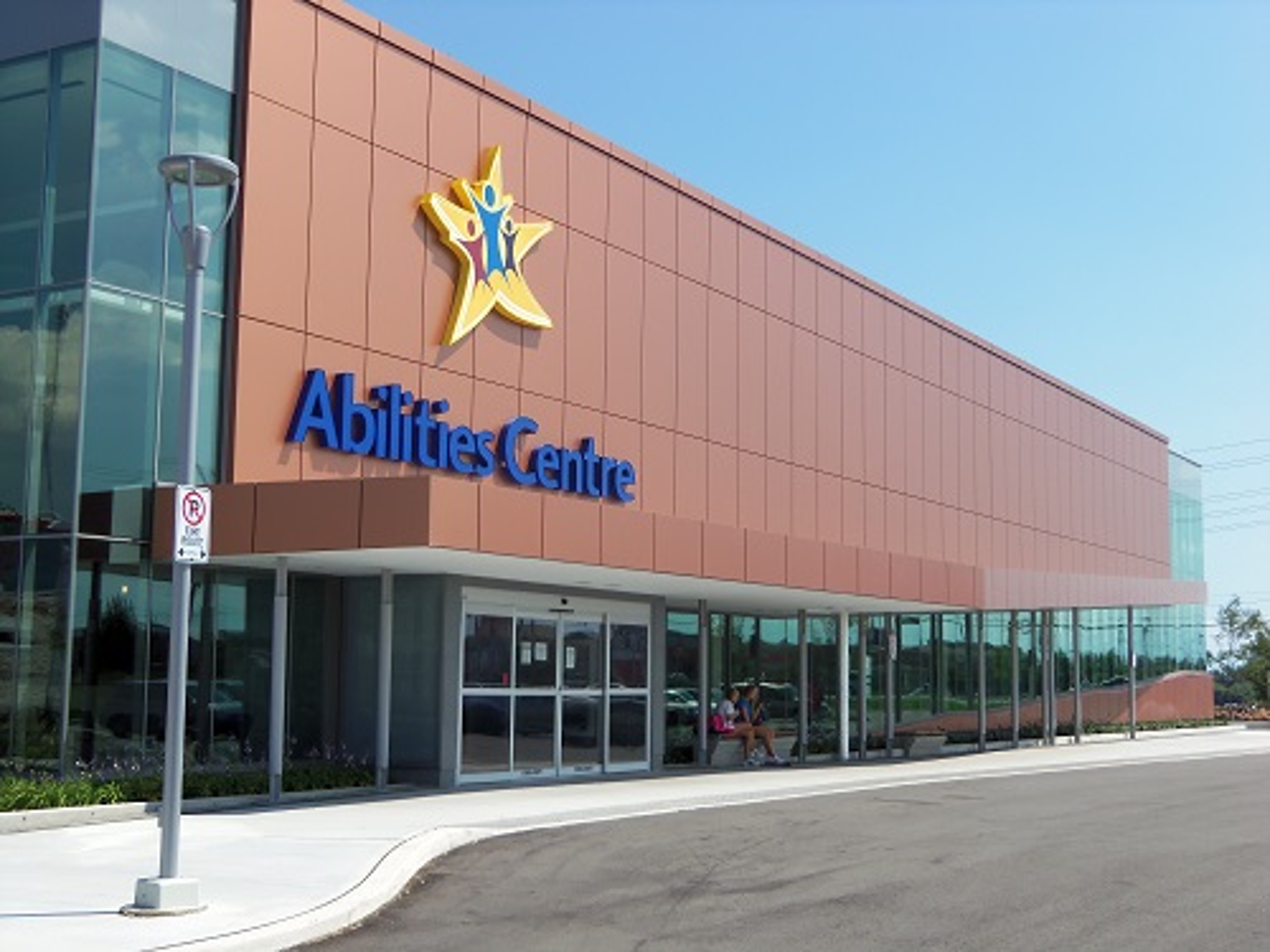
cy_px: 476
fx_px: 1798
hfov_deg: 38.9
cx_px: 635
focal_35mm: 49
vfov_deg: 29.7
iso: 64
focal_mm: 8.7
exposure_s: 1/500
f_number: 4.6
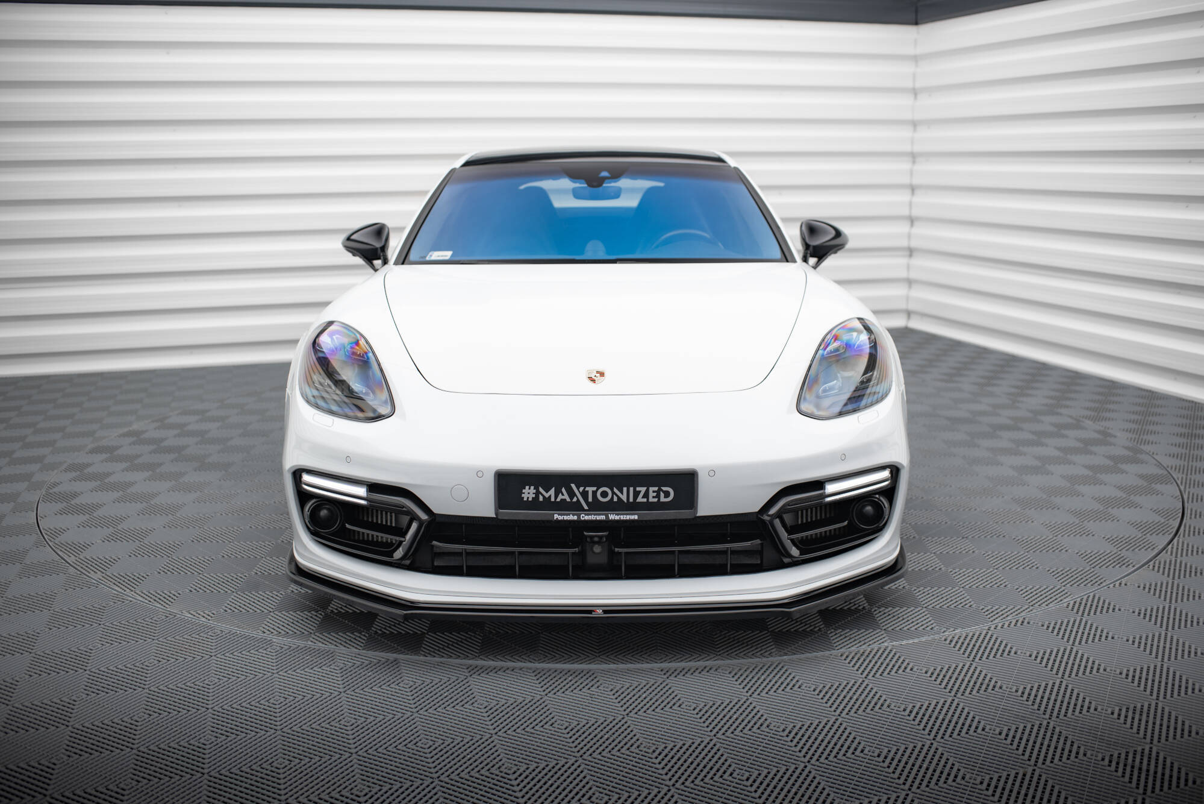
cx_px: 602
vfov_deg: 37.9
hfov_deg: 54.4
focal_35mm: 35
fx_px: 1171
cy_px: 402
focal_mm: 35
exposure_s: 1/200
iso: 500
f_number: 2.5
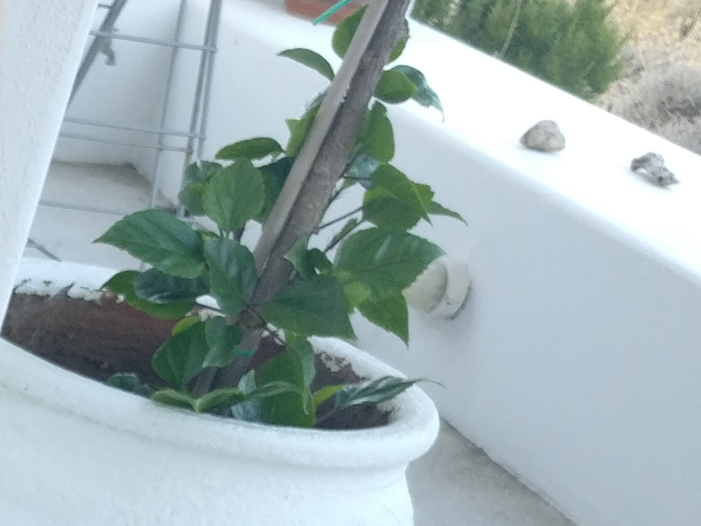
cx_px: -522
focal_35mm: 104
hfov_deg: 16.2
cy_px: 779
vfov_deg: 13.4
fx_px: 2106
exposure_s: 1/50
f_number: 2
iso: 125
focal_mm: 4.26
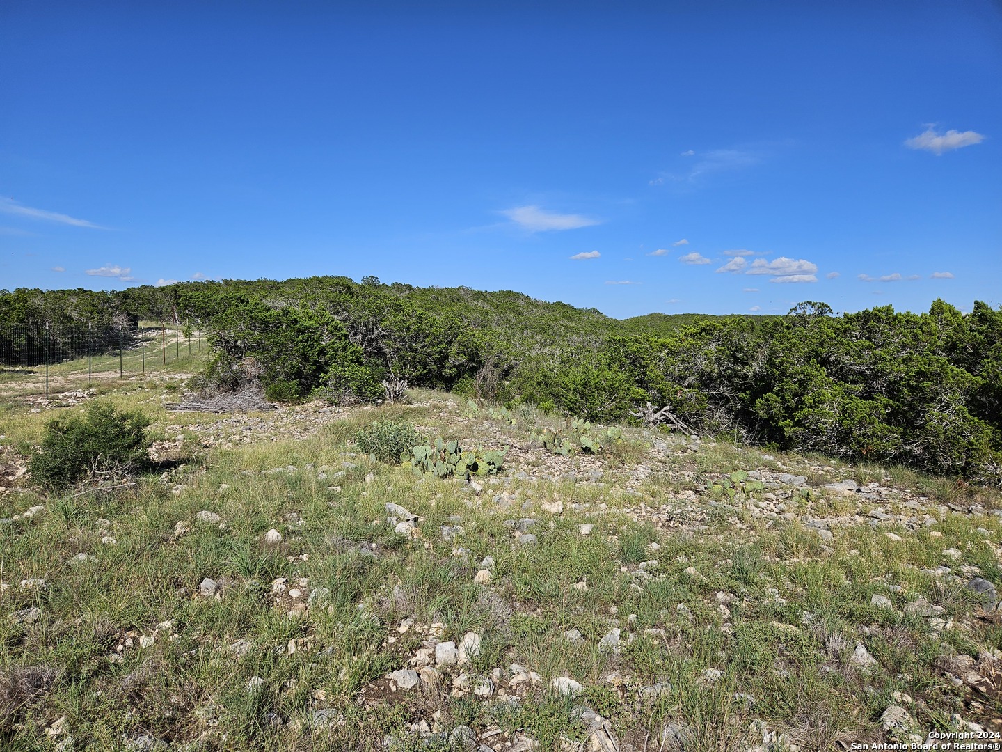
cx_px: 501
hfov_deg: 73.9
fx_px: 666
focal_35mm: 23
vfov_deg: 58.9
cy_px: 376
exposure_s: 1/2953
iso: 25
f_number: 1.8
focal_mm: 5.4
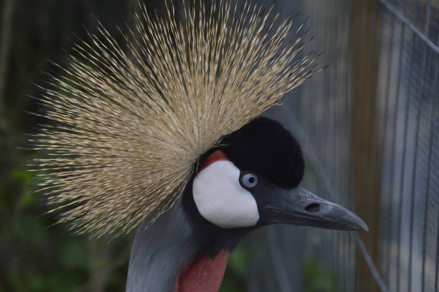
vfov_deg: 11.7
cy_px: 146
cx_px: 220
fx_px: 1426
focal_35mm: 117
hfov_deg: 17.5
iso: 400
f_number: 5.3
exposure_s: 1/640
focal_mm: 78
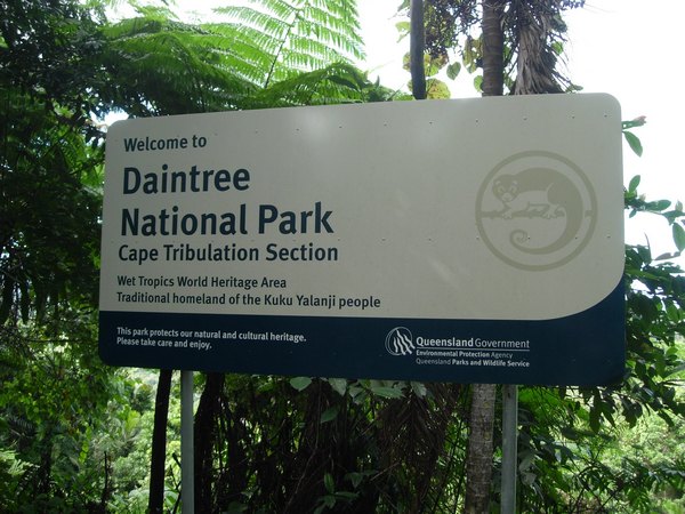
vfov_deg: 37.7
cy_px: 257
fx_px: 752
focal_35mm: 38
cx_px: 342
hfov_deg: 49.0
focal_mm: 7.8
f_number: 2.8
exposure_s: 1/161
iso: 79
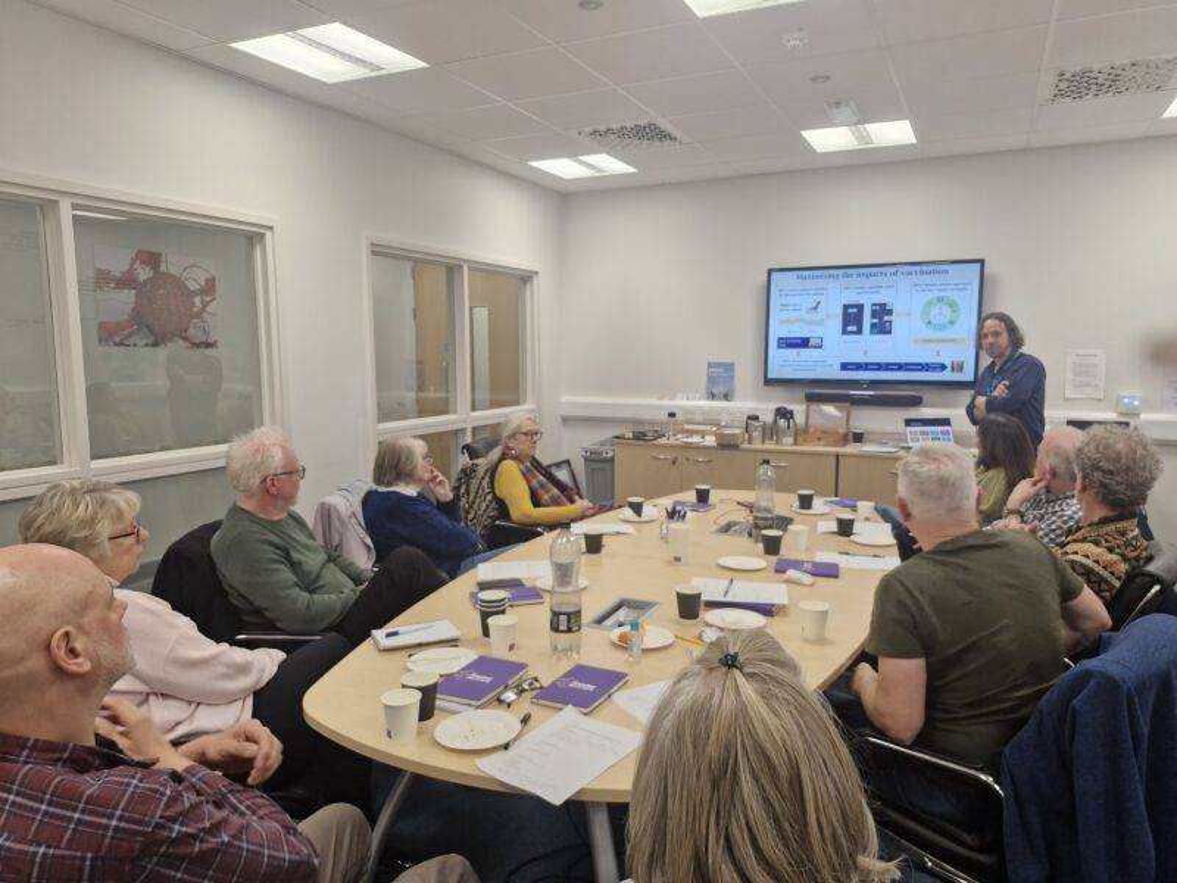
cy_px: 442
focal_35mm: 23
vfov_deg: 58.9
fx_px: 782
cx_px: 588
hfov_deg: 73.9
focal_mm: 5.54
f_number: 1.8
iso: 125
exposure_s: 1/100
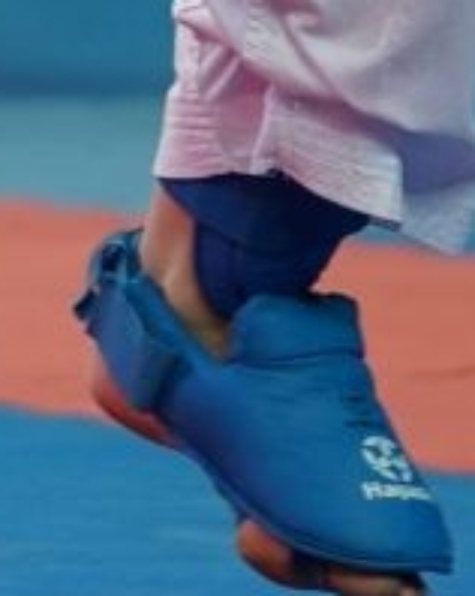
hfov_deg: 1.0
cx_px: -463
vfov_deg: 1.3
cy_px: -1041
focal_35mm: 1520
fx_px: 26752
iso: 800
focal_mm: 178
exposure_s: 1/1000
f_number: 2.8
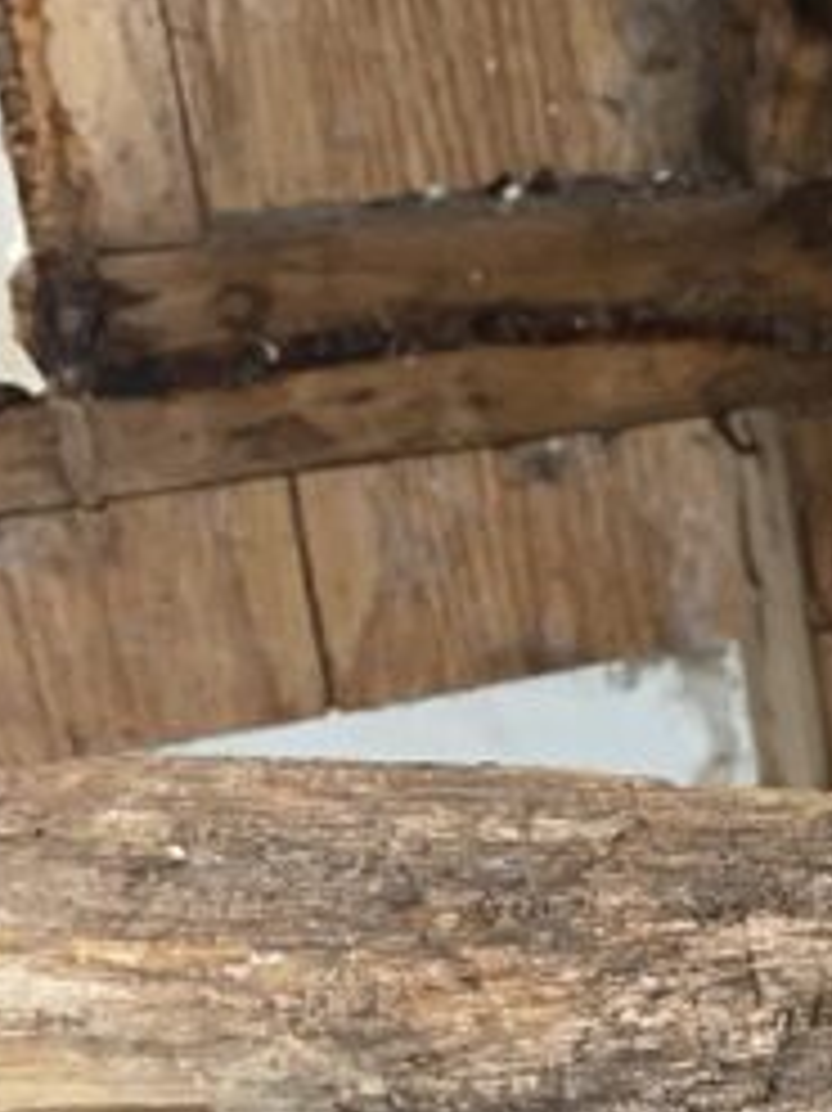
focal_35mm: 108
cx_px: 1655
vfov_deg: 17.5
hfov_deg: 12.2
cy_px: 1288
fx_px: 3464
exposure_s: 1/33
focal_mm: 4.2
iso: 64
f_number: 1.6
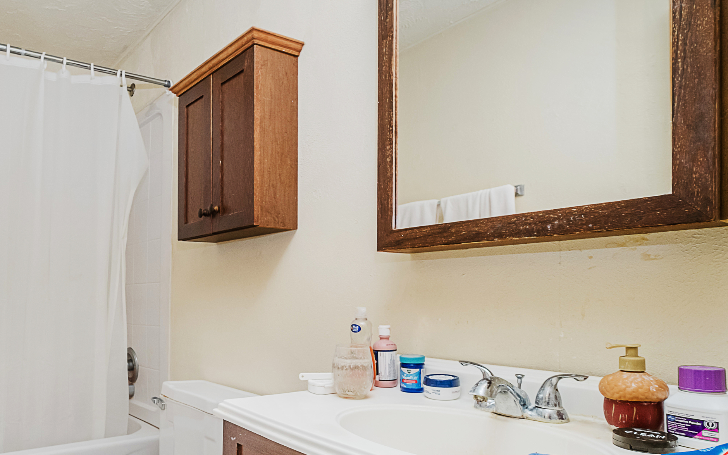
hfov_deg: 68.7
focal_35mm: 25
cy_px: 271
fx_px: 496
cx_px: 199
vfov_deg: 49.0
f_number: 4
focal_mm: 10
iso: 500
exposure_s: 1/125
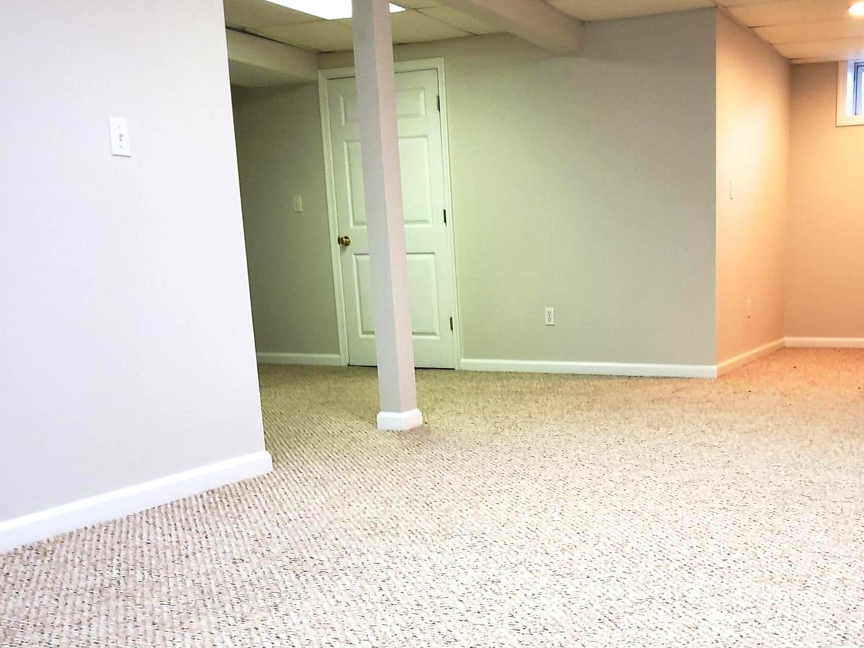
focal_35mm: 38
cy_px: 455
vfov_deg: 37.1
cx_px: 629
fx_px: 949
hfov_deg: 47.5
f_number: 2
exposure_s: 1/40
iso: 160
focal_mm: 3.08
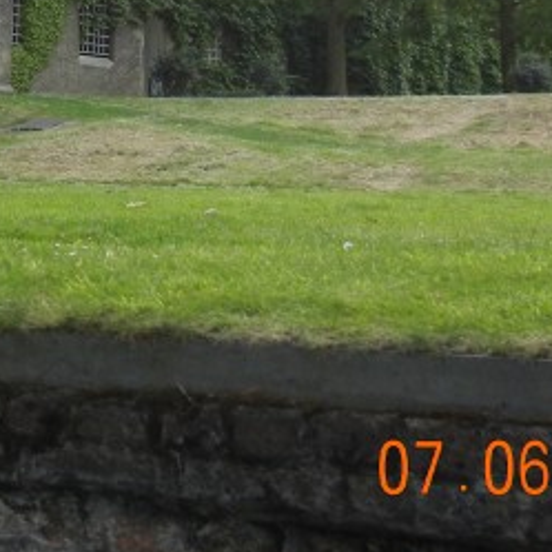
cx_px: -60
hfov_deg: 15.5
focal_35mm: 109
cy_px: -206
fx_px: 1966
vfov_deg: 15.1
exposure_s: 1/250
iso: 185
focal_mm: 5.4
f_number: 3.5
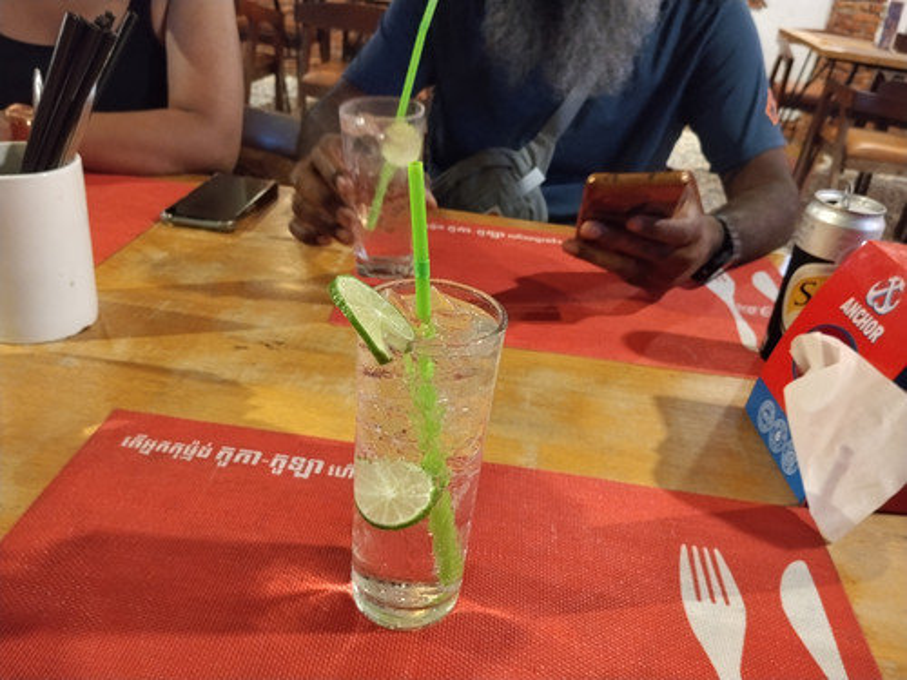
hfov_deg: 61.7
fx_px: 760
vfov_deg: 48.2
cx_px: 454
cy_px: 340
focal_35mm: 29
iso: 1000
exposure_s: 1/20
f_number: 1.8
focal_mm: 4.22
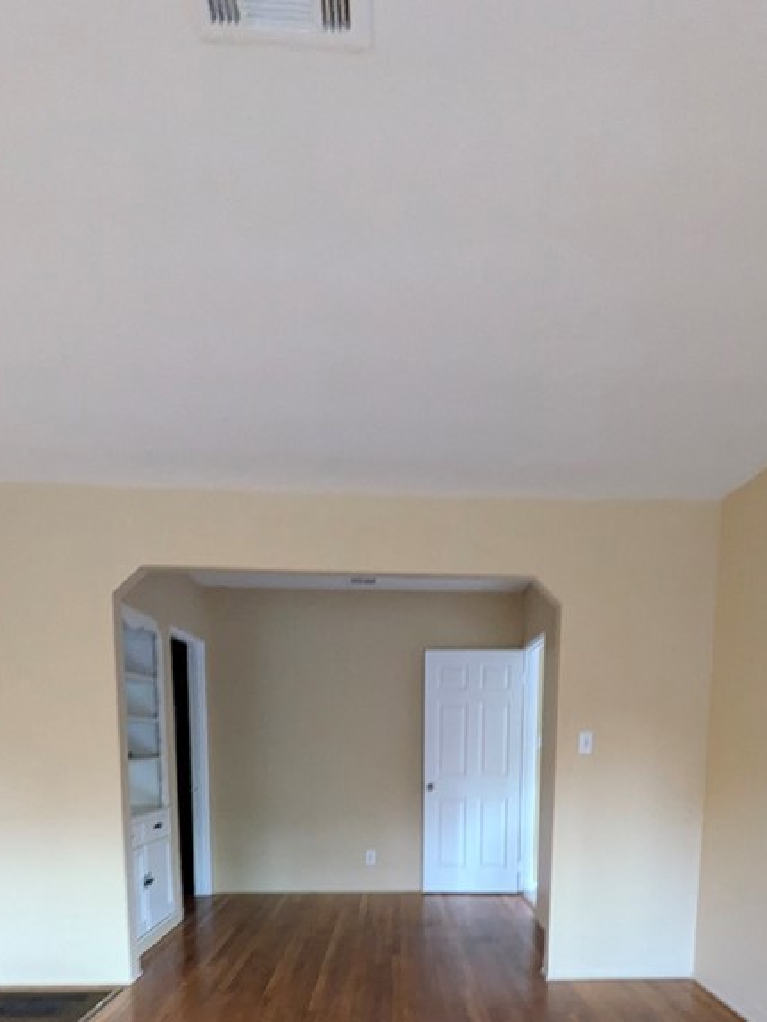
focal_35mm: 25
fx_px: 738
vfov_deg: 62.2
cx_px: 430
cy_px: 849
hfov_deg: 54.8
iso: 508
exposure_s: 1/40
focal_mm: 1.83
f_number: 2.2
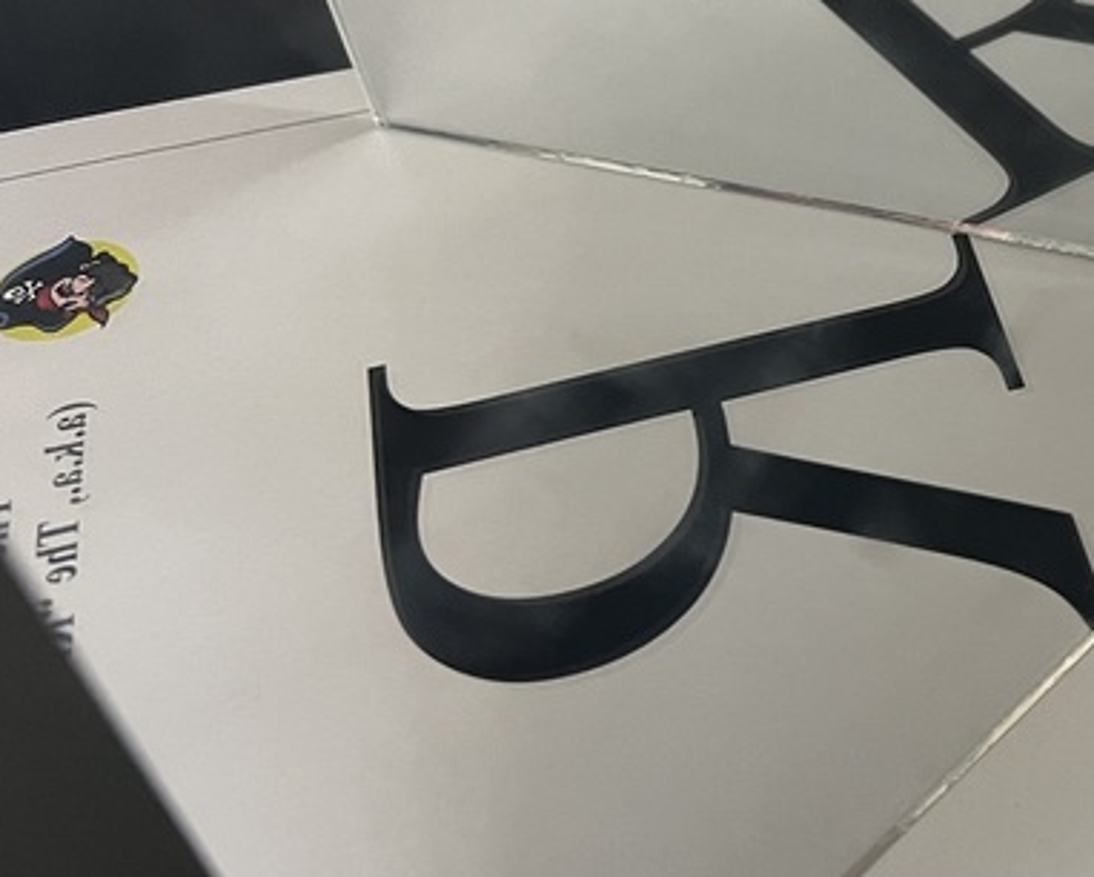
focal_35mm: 68
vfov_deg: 22.5
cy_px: 353
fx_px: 2203
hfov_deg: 24.2
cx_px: 1446
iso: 200
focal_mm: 5.7
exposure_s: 1/60
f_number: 1.5
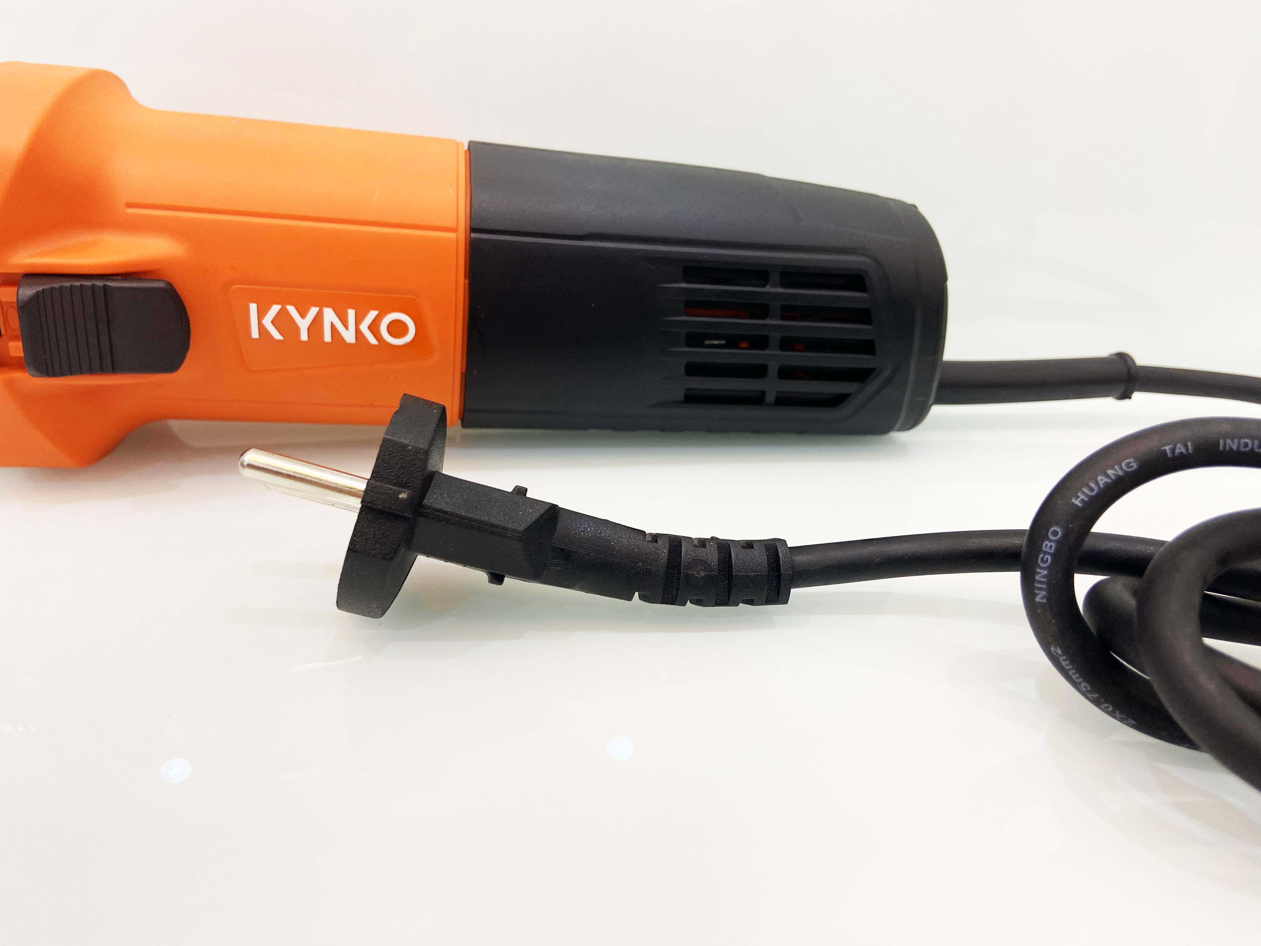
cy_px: 473
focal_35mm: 26
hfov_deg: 67.3
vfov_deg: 53.1
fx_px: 947
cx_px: 630
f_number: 1.8
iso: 100
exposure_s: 1/50
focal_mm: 4.25
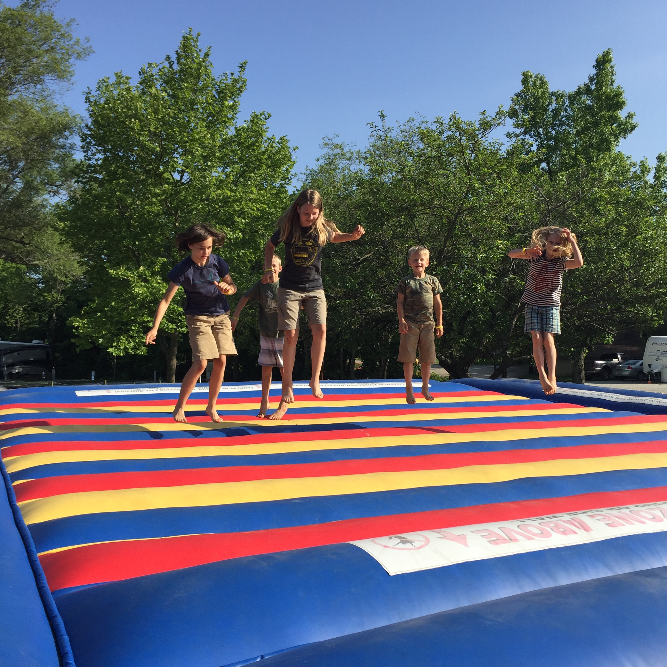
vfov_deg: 47.1
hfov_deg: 47.2
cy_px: 381
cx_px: 338
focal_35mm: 35
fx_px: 763
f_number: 2.2
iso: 32
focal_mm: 4.15
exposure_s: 1/1647
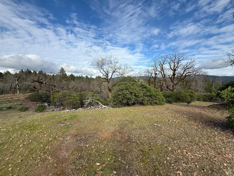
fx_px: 95
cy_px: 88
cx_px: 117
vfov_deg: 85.7
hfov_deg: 102.1
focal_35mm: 14
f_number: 2.2
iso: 50
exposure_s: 1/1464
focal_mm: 2.22
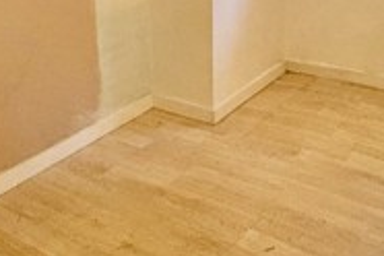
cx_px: 202
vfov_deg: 25.6
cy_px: -4
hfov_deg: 39.6
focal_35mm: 50
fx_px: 533
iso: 640
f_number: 2.2
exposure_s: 1/40
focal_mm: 2.22
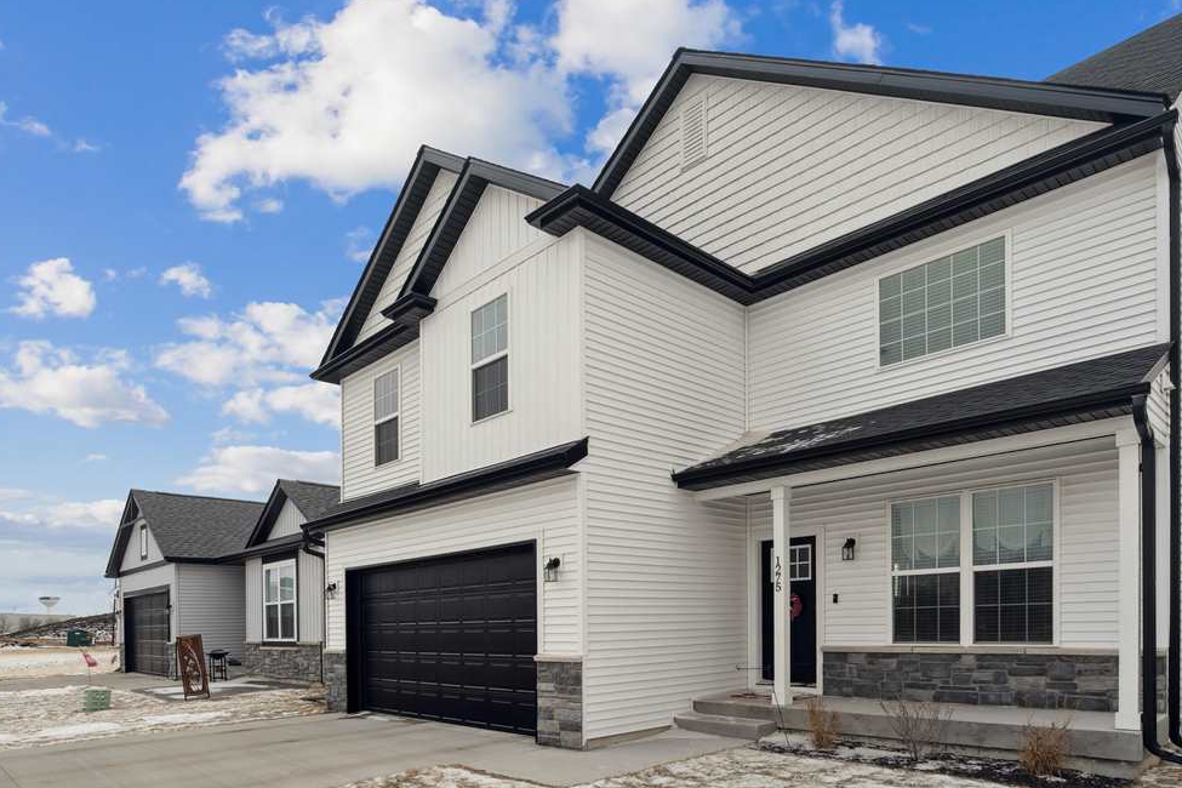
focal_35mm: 21
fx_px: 689
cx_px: 590
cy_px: 453
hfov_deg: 81.2
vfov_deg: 59.2
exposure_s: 1/320
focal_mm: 16
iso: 400
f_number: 10
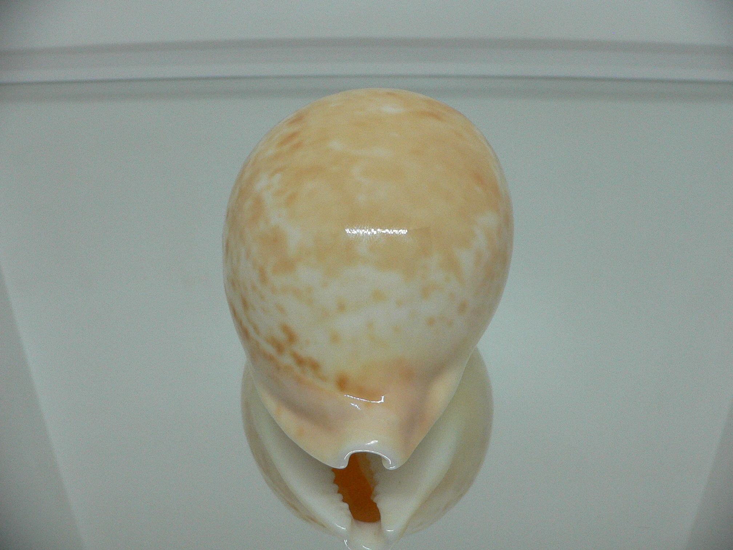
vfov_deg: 40.7
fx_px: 741
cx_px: 366
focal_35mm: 35
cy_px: 275
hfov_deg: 52.6
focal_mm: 4.6
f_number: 2.8
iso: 200
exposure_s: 1/60
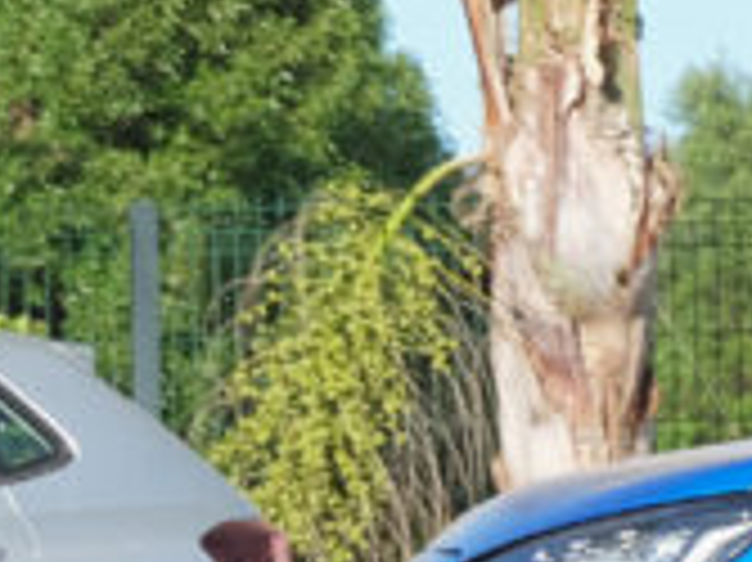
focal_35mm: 401
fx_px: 8705
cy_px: 870
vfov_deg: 3.7
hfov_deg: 4.8
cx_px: -1360
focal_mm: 45
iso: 160
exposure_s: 1/125
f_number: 9
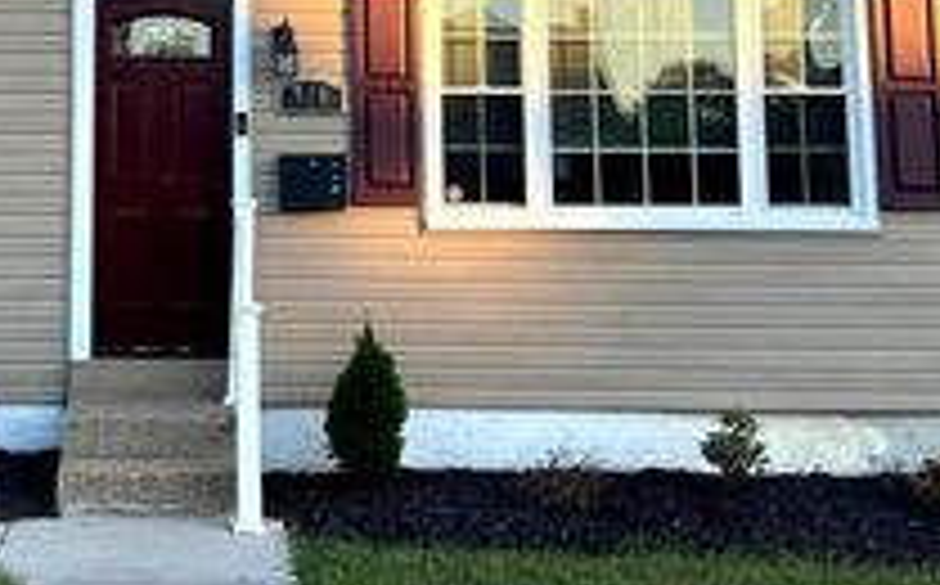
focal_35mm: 66
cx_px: 162
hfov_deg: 30.2
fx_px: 1689
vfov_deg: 19.1
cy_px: -7
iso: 50
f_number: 1.5
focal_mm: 5.7
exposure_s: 1/621
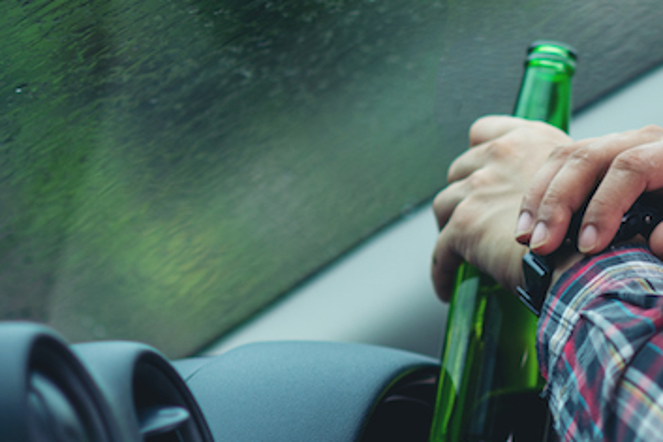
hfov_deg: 6.7
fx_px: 5633
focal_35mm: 306
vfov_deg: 4.5
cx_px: 680
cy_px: 352
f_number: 2.8
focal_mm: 135
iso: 200
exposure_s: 1/160
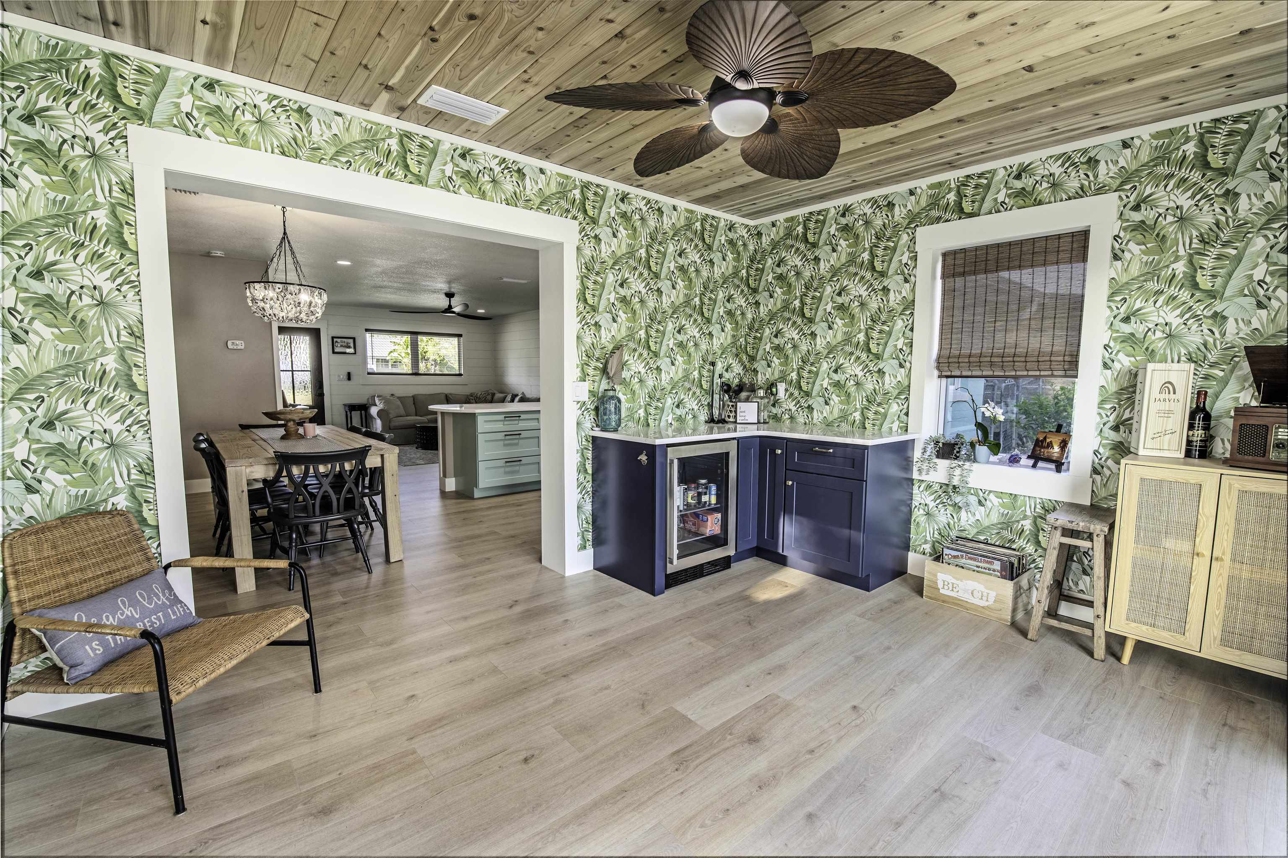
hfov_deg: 100.4
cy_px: 429
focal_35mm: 15
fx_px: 537
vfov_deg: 77.3
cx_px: 644
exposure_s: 1/200
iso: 320
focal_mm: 15
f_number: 5.6
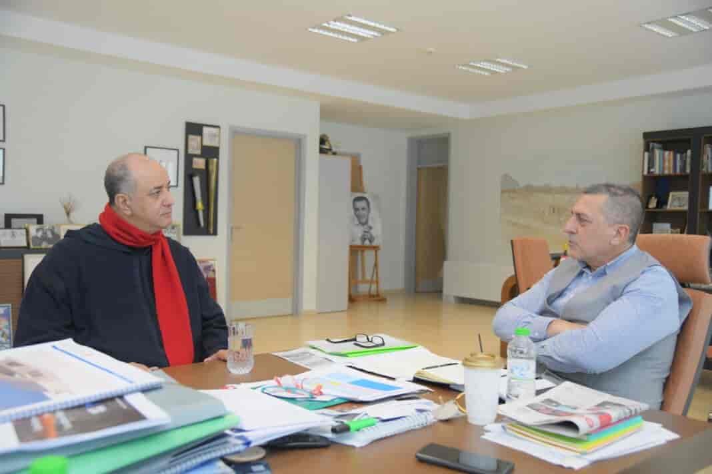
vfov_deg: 41.1
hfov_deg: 58.7
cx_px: 356
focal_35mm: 32
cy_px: 237
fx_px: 633
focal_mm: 32
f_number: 4
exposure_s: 1/250
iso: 2000
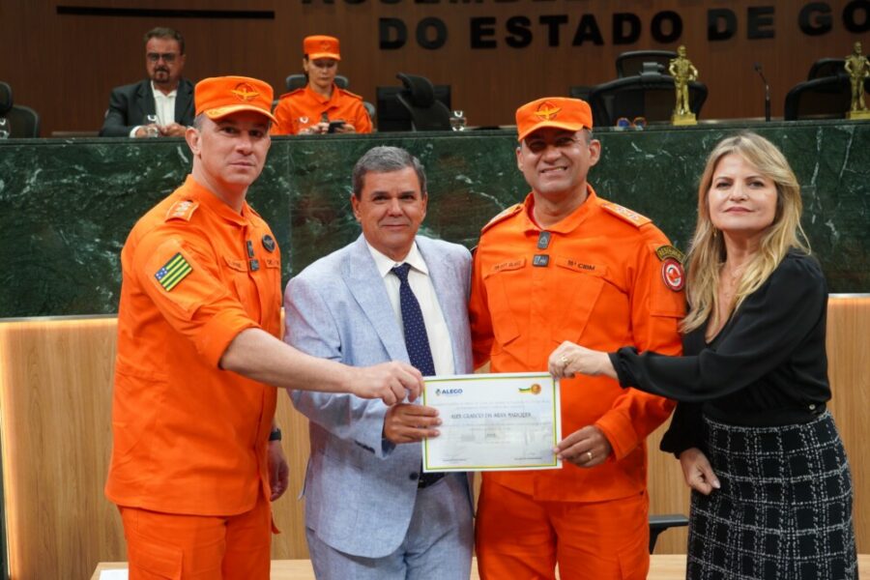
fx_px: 1112
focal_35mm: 46
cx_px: 435
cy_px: 290
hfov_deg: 42.7
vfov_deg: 29.2
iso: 1000
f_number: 5
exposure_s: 1/160
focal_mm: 46
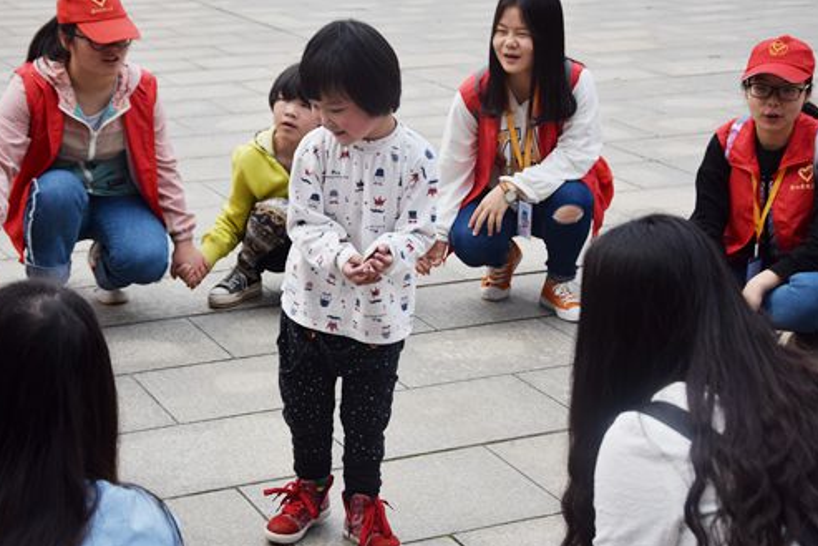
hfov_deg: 27.7
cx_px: 395
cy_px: 249
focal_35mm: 73
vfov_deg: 18.7
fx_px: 1659
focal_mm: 40
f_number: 4.5
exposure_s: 1/800
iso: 200
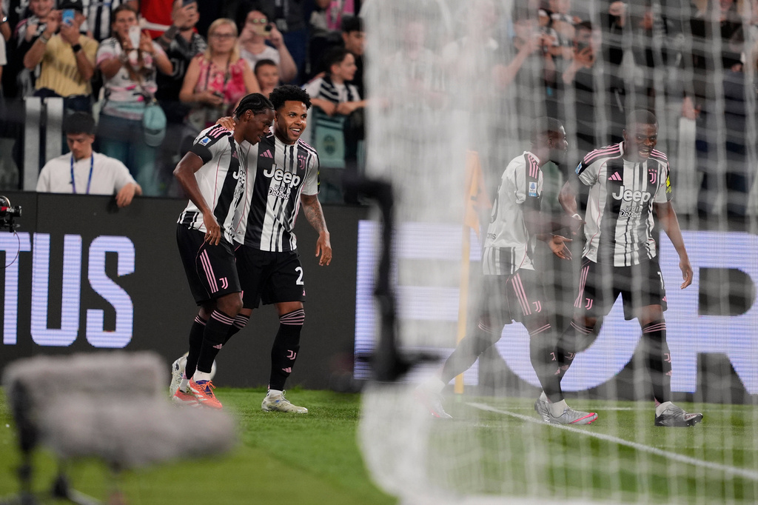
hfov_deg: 5.2
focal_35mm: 400
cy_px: 252
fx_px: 8419
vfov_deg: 3.4
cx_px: 379
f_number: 2.8
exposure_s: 1/2000
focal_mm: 400
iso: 2000
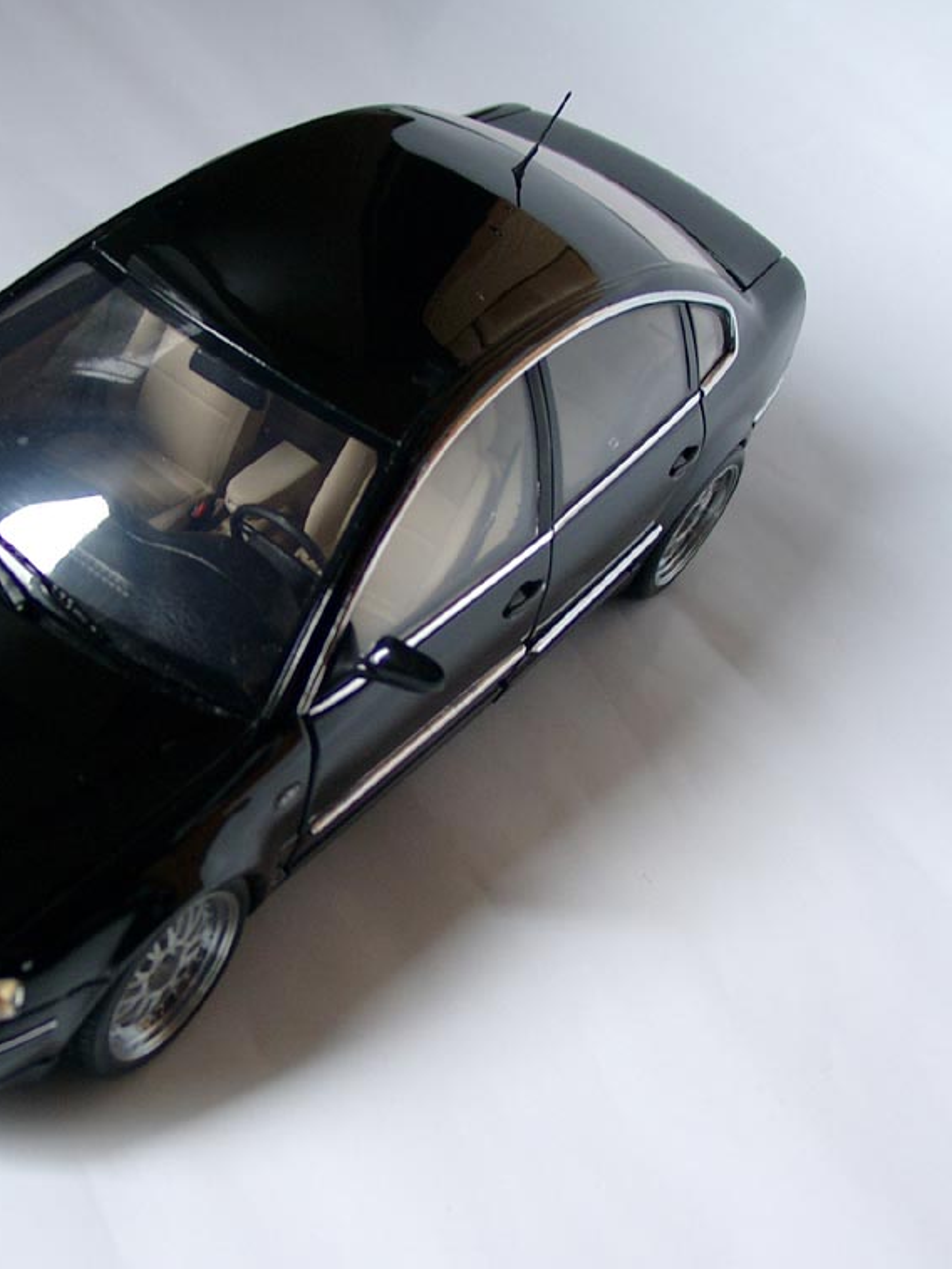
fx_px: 1686
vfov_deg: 41.2
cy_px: 639
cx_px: 256
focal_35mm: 46
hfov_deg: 31.1
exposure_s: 1/32
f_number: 2
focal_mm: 7.13
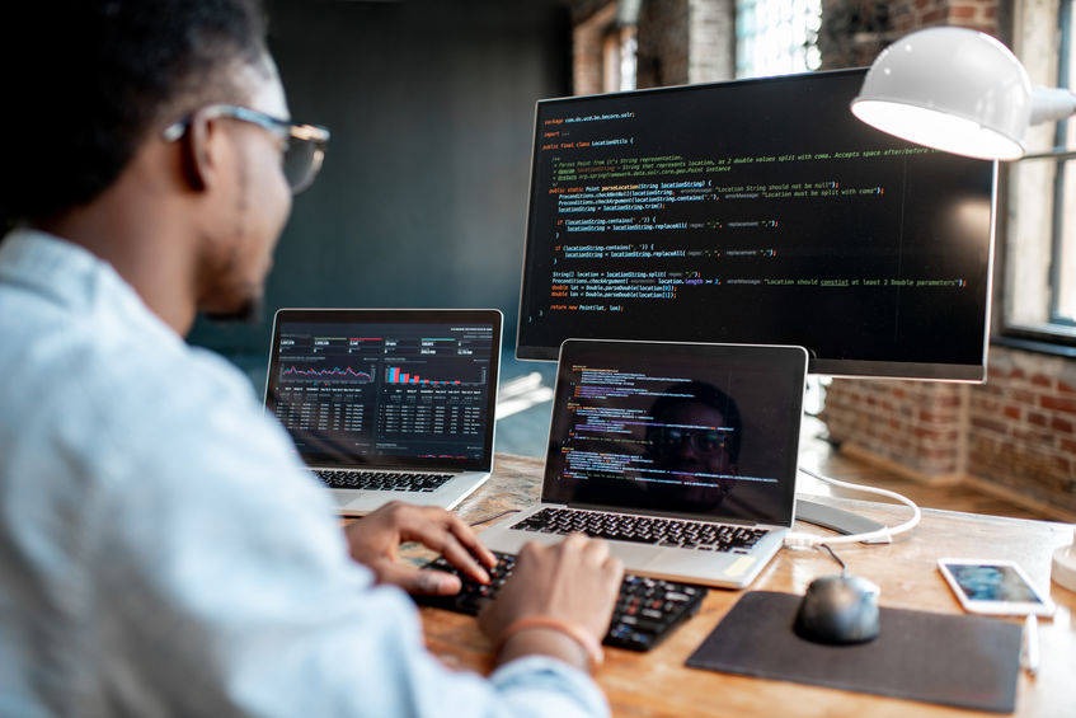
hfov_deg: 54.4
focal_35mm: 35
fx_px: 1046
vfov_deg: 37.9
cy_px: 359
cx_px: 538
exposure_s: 1/160
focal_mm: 35
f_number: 2.2
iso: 250
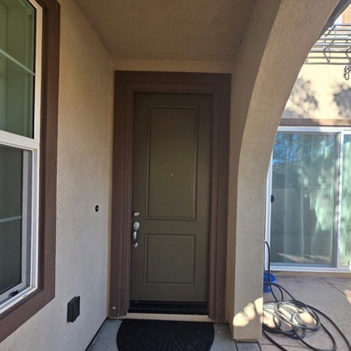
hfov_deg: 83.8
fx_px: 195
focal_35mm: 17
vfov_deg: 83.9
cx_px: 188
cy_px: 186
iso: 25
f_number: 2.2
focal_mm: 1.7
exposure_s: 1/148
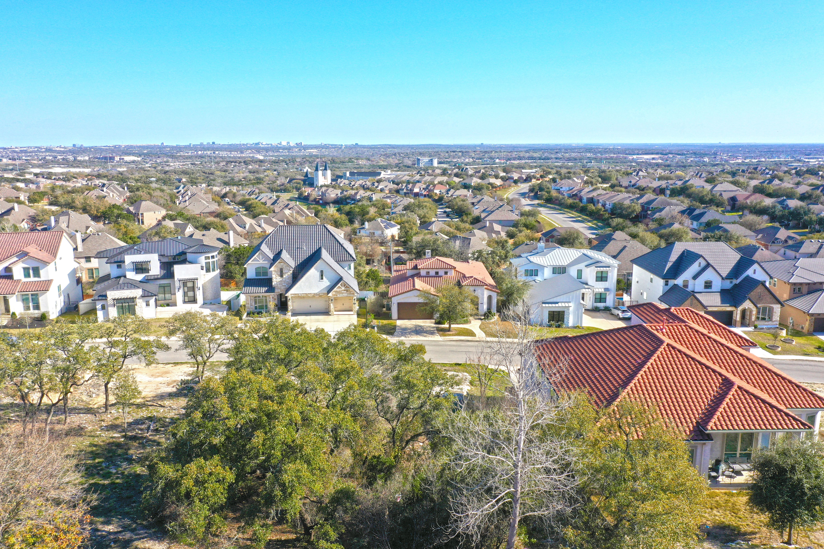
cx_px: 412
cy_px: 274
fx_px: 641
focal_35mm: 28
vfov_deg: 46.4
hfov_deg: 65.5
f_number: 6.3
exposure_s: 1/320
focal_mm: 10.26
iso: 100
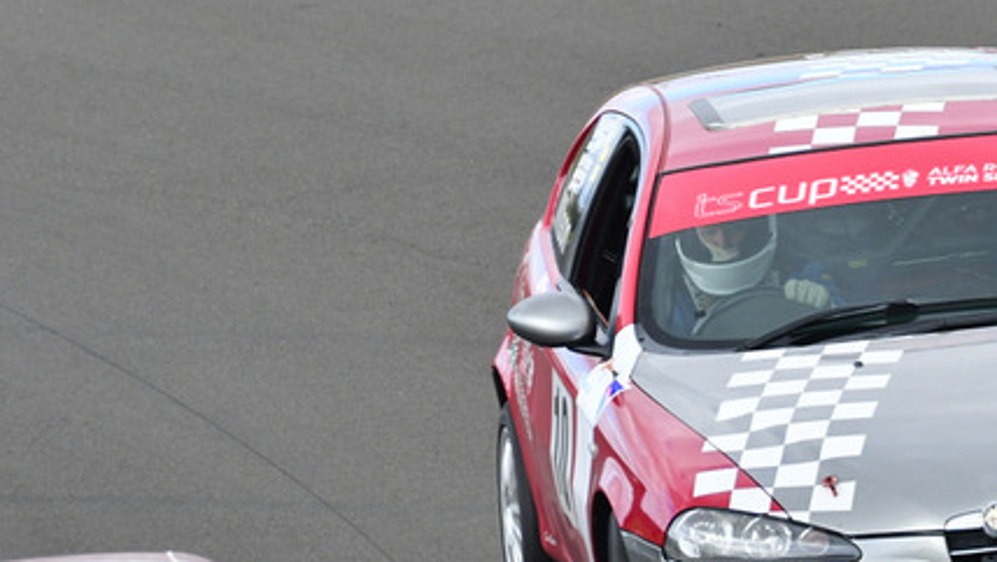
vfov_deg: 1.1
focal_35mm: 1145
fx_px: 30277
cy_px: 406
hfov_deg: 1.9
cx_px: 811
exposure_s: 1/640
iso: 640
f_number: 7.1
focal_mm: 390
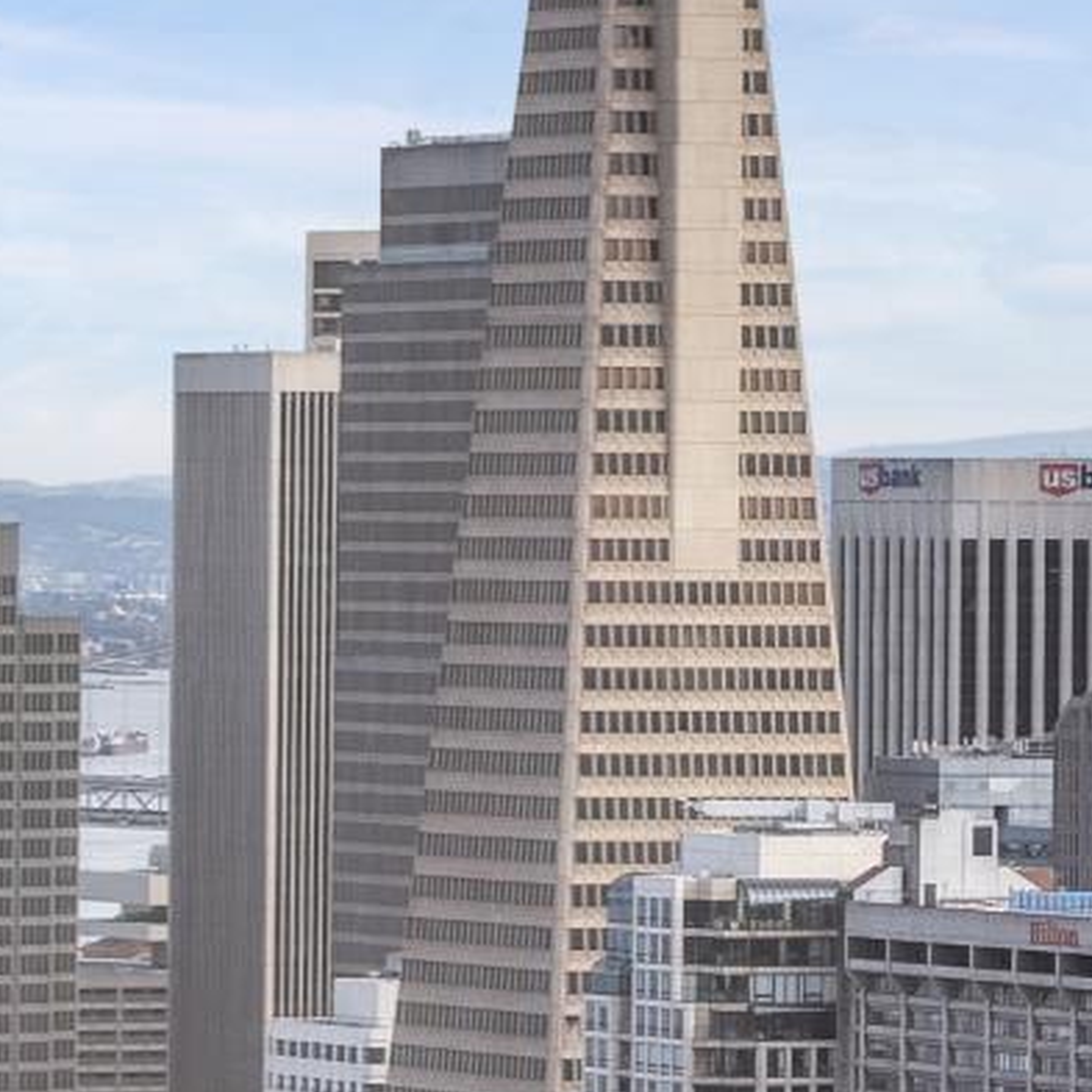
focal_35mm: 311
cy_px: 289
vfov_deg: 5.6
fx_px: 11100
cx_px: -336
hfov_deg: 5.6
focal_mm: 96
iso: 640
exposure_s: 1/1250
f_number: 8
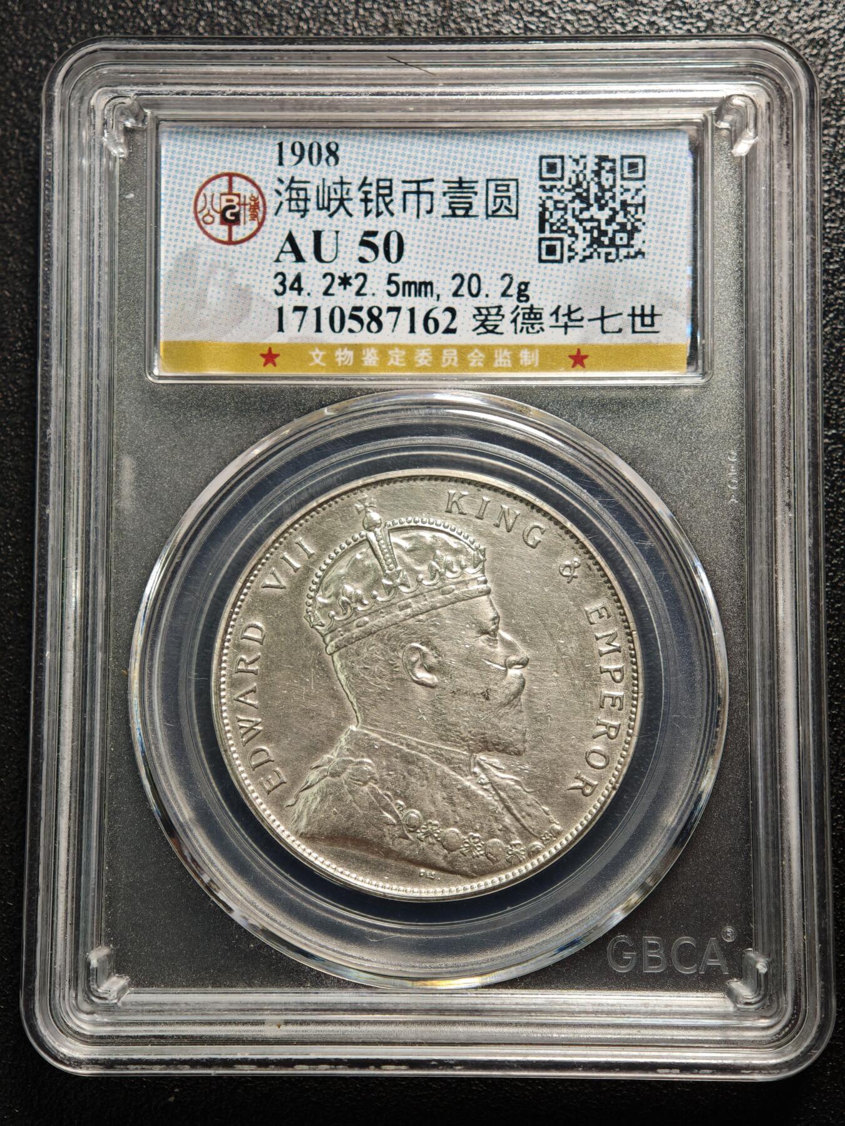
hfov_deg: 24.4
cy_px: 563
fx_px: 1953
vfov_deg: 32.2
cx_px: 422
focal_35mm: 60
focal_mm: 9
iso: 400
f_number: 2
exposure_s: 1/103
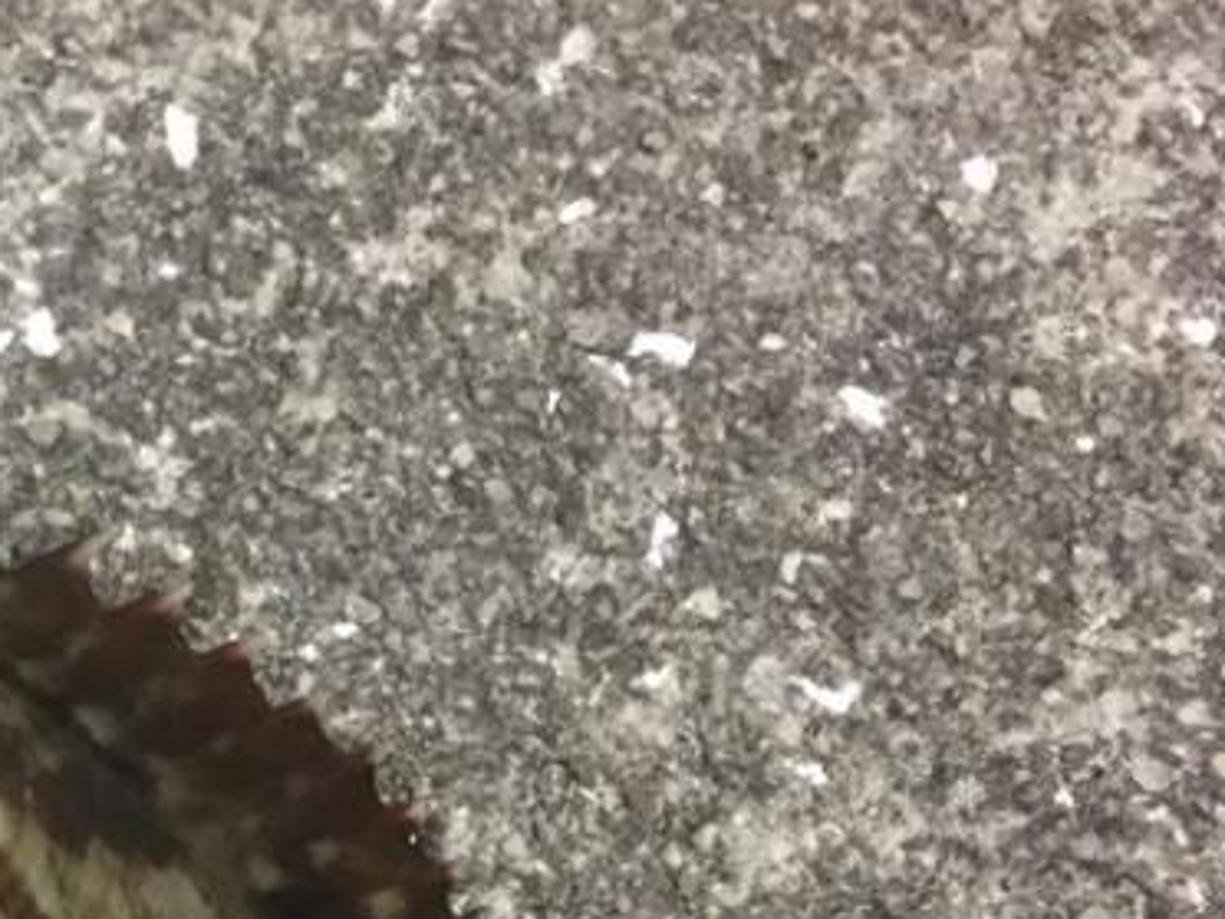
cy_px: 1041
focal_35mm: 78
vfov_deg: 18.1
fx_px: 2760
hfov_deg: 23.9
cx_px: -3
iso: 640
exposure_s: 1/15
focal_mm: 4.15
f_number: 2.2
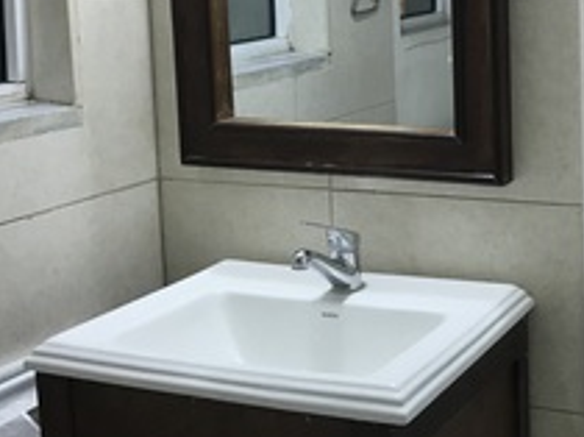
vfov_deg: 23.7
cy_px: 110
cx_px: 519
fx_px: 1028
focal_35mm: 61
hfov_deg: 30.4
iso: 32
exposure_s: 1/25
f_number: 1.8
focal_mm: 3.99
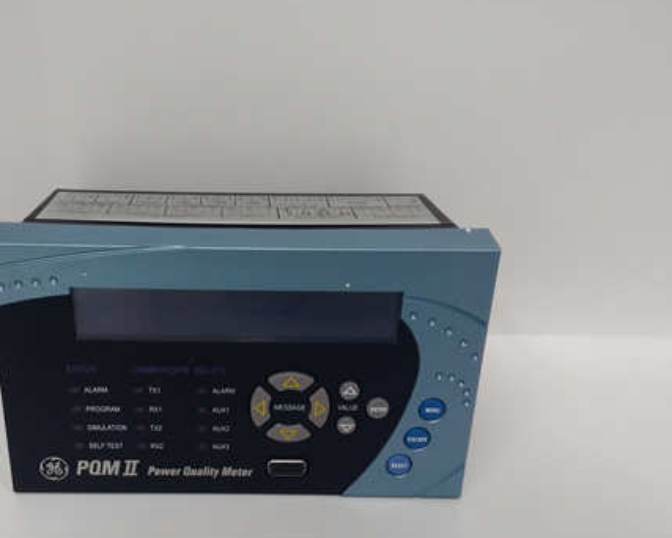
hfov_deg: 48.5
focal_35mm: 37
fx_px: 736
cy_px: 333
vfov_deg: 39.9
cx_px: 244
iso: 277
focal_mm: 3.79
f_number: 2
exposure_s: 1/33
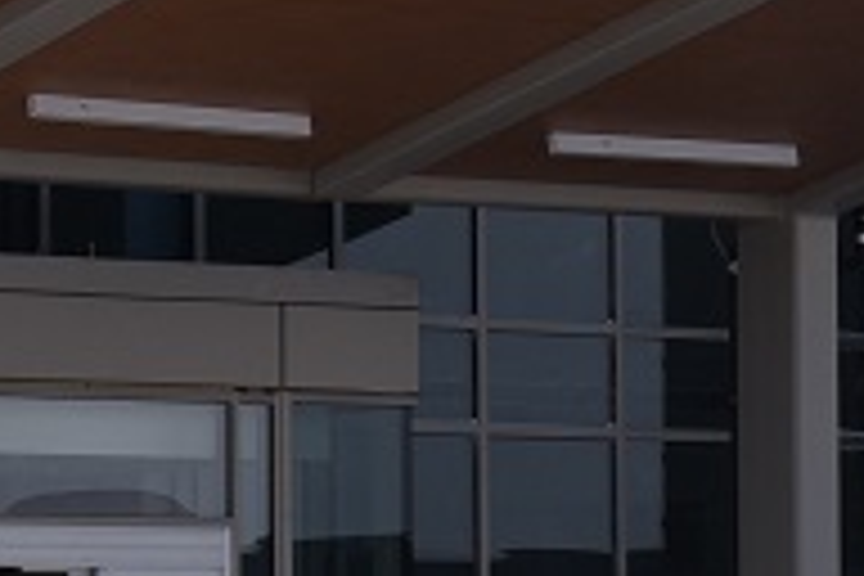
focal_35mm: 237
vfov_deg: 5.8
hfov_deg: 8.7
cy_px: 277
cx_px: 670
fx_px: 5688
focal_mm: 38
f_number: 10
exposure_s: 1/400
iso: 200
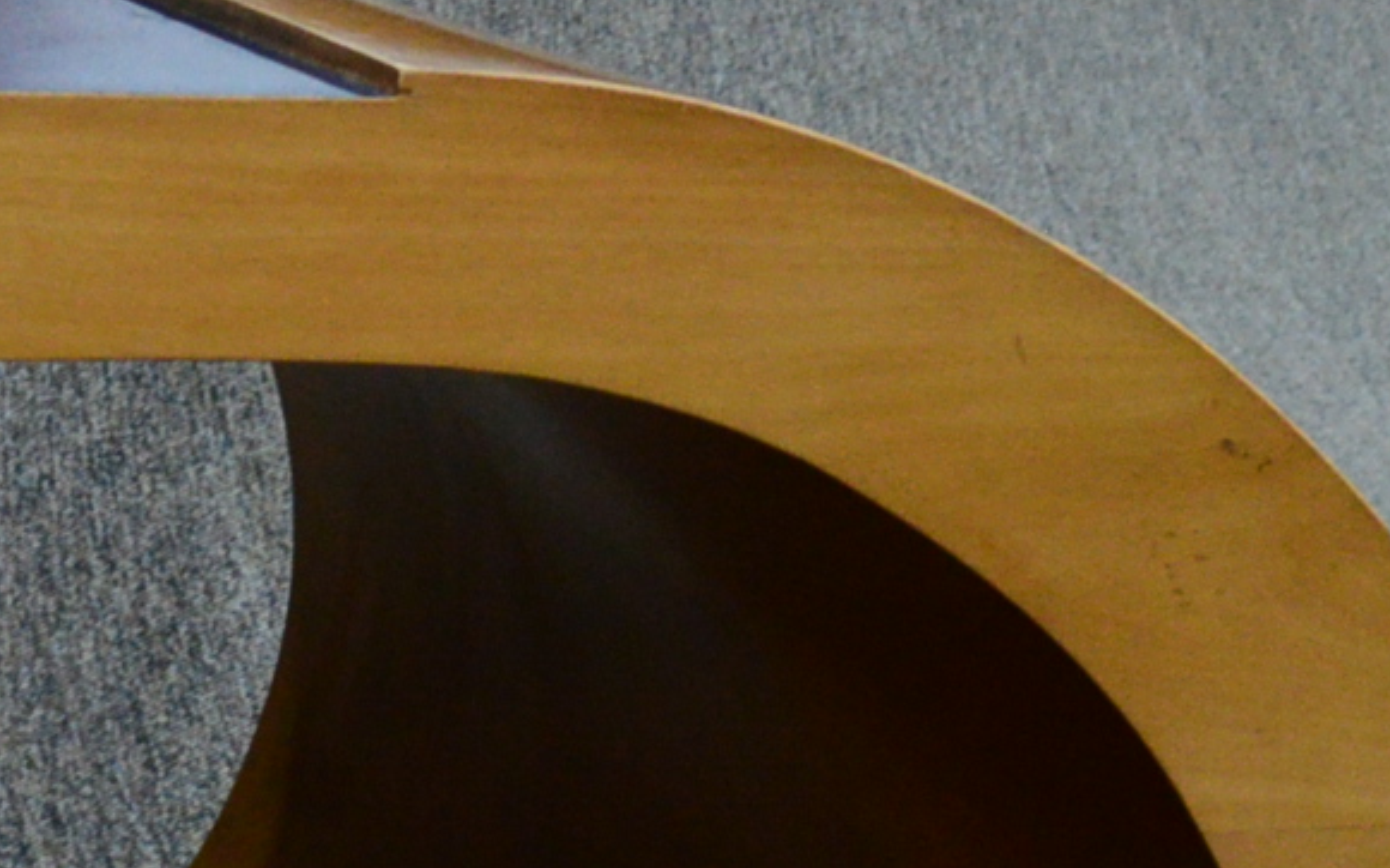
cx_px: 2
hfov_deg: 16.1
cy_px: -974
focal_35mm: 127
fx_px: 4809
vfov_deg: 9.5
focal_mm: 24
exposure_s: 1/60
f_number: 5.6
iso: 2500
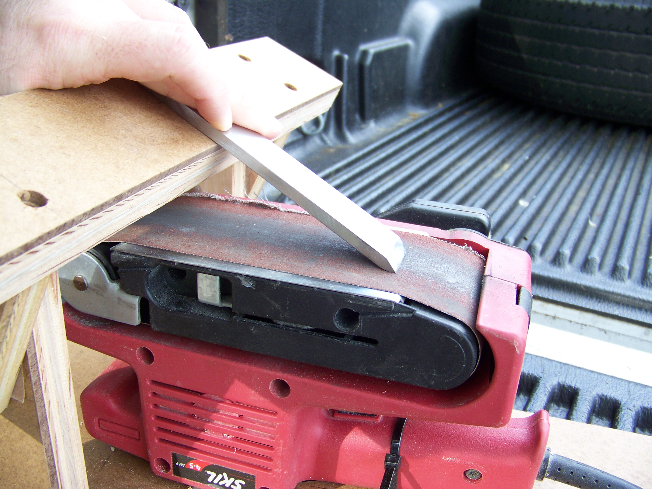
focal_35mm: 36
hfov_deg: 51.4
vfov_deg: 39.7
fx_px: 678
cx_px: 326
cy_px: 244
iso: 64
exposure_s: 1/40
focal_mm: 5.85
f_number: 2.8
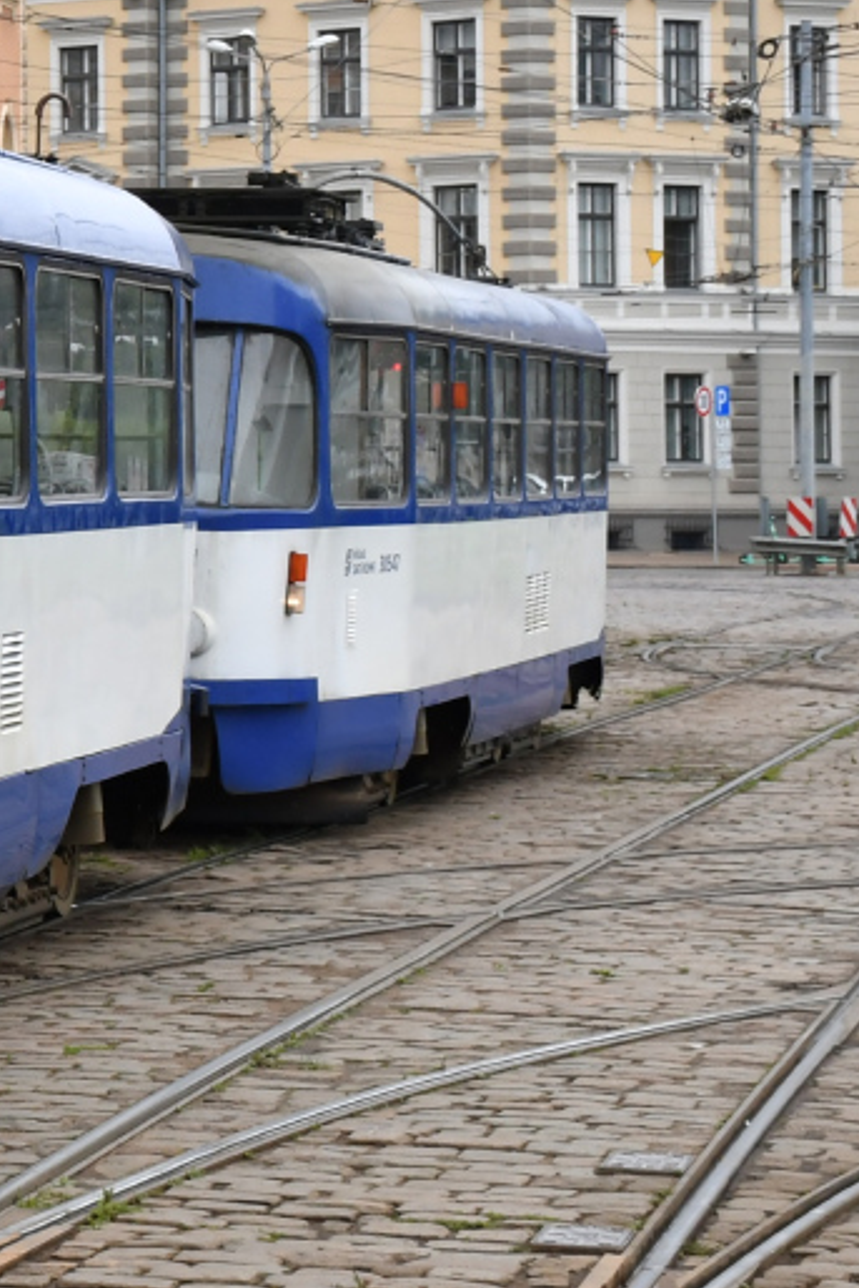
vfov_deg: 15.8
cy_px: 387
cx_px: -548
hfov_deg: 10.2
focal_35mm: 129
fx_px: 4614
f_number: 5.6
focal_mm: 34
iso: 400
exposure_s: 1/500
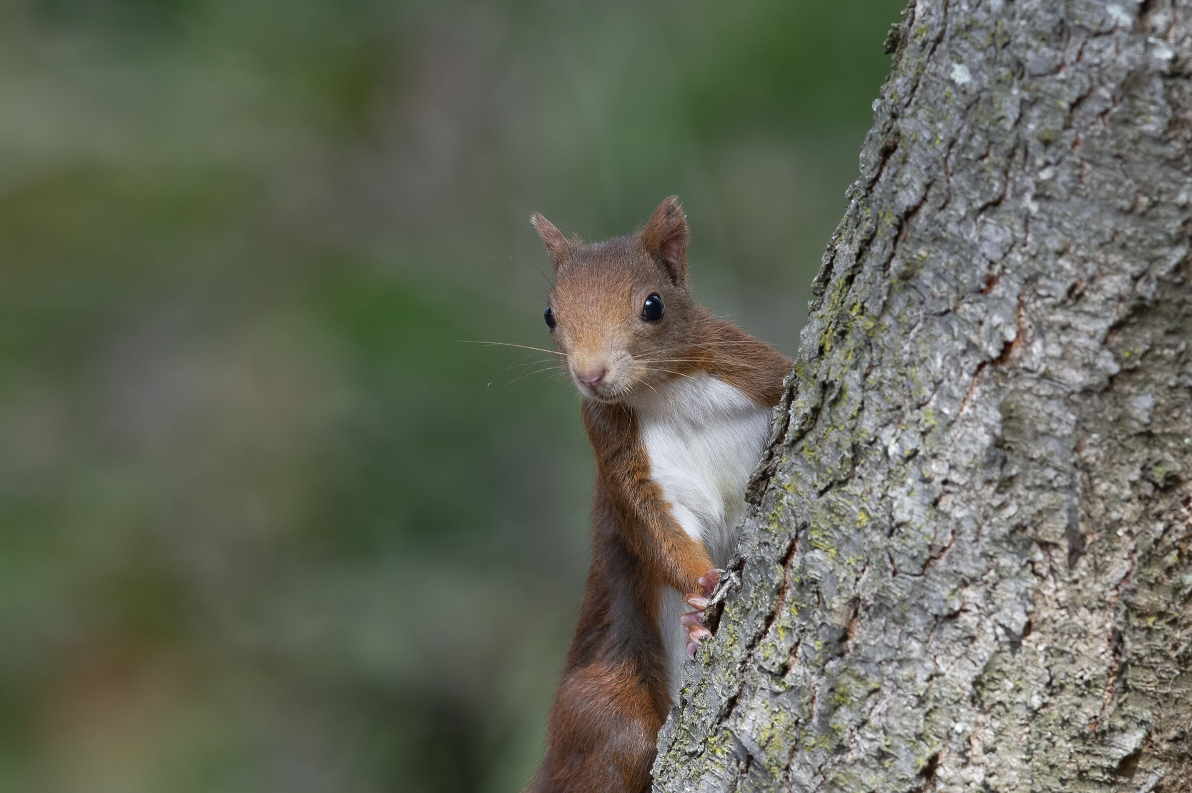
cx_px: 596
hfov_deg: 3.4
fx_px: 19854
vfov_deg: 2.3
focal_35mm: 600
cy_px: 396
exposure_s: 1/1250
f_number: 7.1
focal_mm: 600
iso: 2000
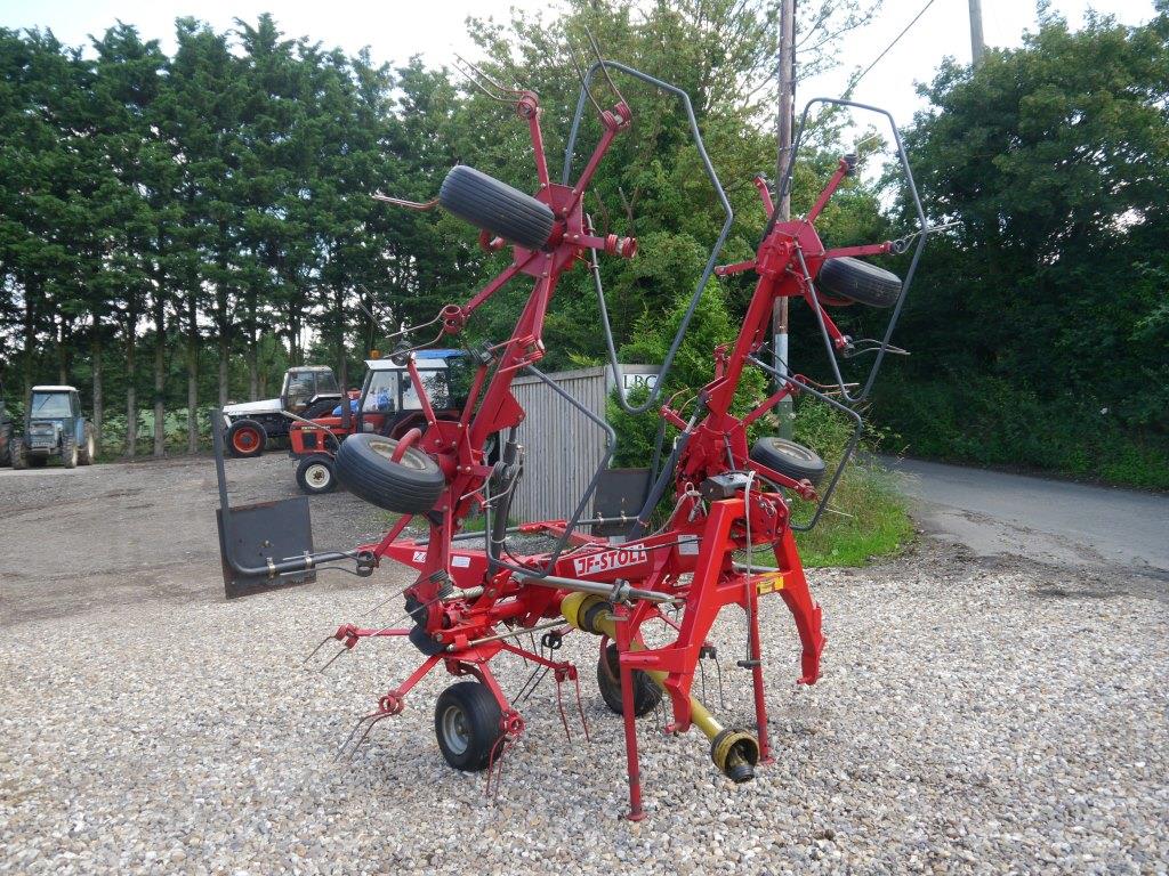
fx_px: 946
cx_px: 584
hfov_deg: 63.4
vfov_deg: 49.7
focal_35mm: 28
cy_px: 438
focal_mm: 14
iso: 160
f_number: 4.5
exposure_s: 1/160
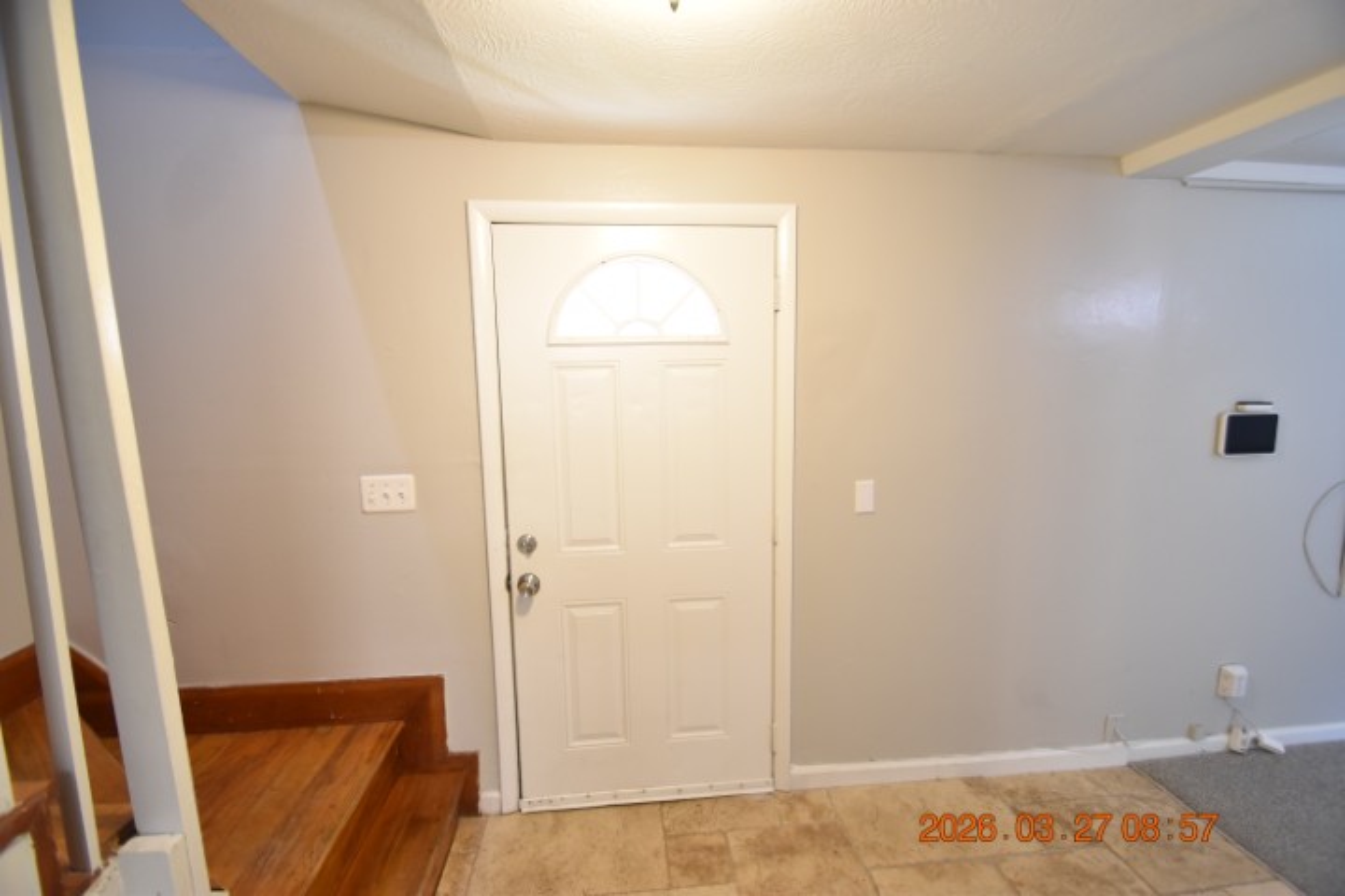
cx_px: 672
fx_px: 560
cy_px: 448
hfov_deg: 100.4
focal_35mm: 15
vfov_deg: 77.3
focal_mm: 10
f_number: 3.5
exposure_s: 1/20
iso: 800
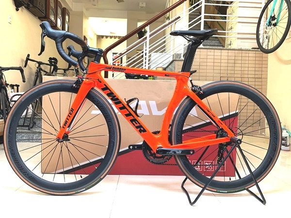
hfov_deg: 67.3
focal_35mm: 26
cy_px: 109
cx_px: 146
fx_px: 219
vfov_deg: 53.1
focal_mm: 4.25
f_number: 1.8
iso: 200
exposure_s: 1/60
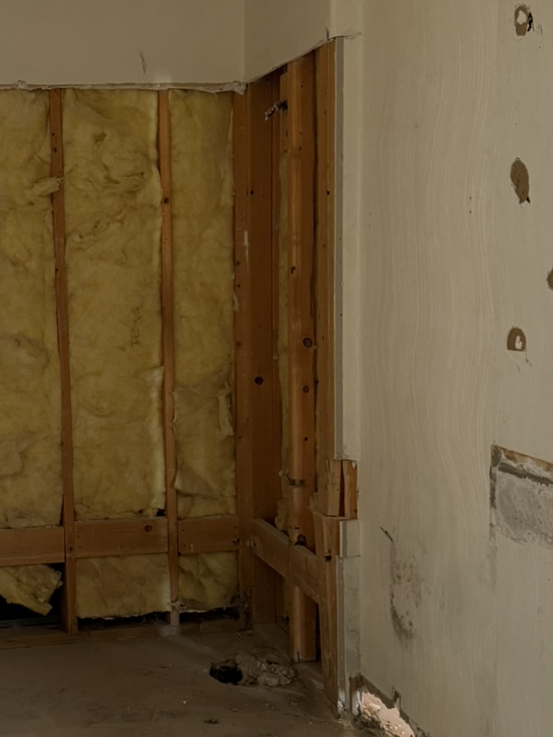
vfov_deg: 37.5
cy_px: 393
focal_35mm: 51
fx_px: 1086
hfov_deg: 27.8
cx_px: 87
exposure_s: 1/60
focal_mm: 6.76
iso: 320
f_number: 1.78
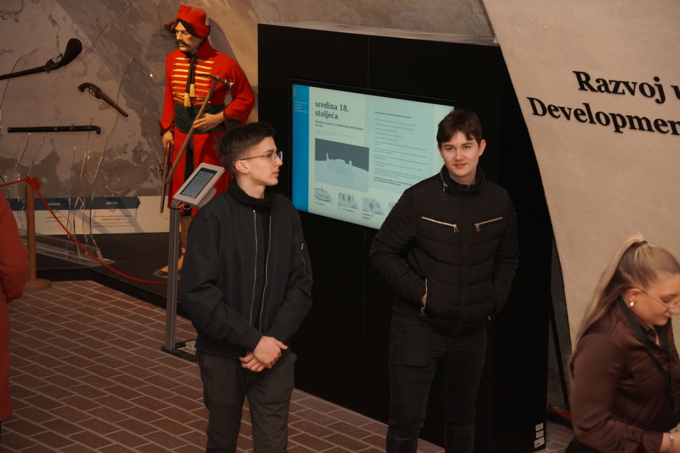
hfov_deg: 27.0
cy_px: 226
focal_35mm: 75
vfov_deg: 18.2
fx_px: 1417
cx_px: 340
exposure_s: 1/160
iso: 1000
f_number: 4
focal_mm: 50
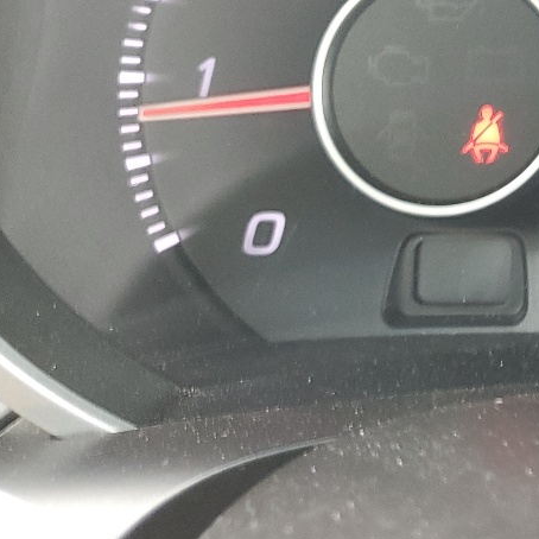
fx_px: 1427
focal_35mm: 81
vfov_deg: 20.2
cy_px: -85
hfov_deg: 18.5
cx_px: 848
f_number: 1.5
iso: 76
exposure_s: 1/50
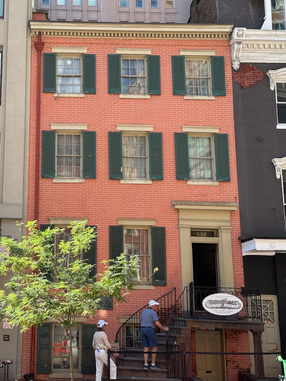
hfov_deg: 30.3
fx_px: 529
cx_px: 143
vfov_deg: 39.7
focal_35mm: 48
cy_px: 190
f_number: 1.78
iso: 64
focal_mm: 6.86
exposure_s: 1/880
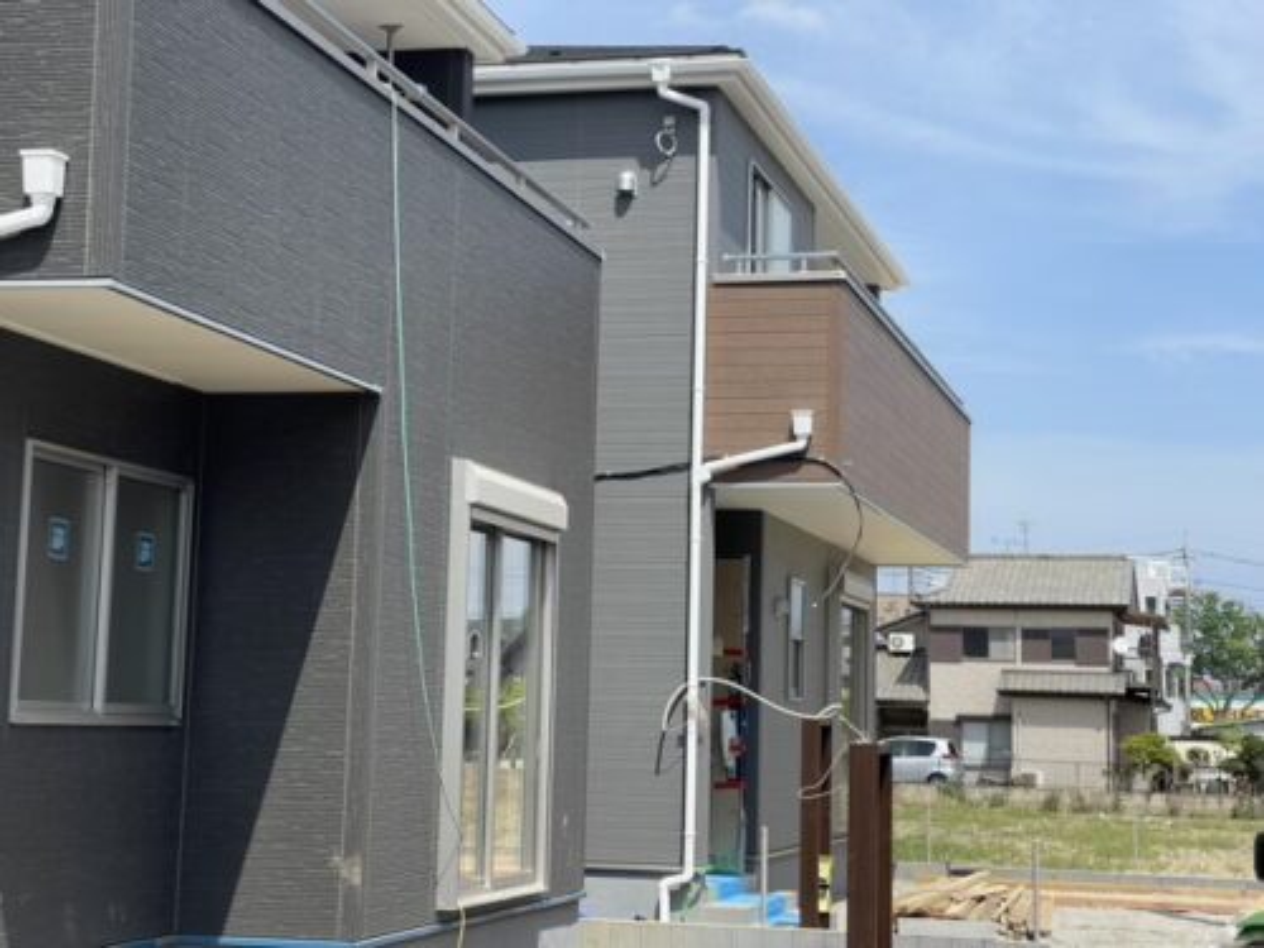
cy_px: 474
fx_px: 2337
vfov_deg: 22.9
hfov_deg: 30.3
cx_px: 632
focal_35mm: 64
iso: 20
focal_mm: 7.5
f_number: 2.2
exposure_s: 1/1074
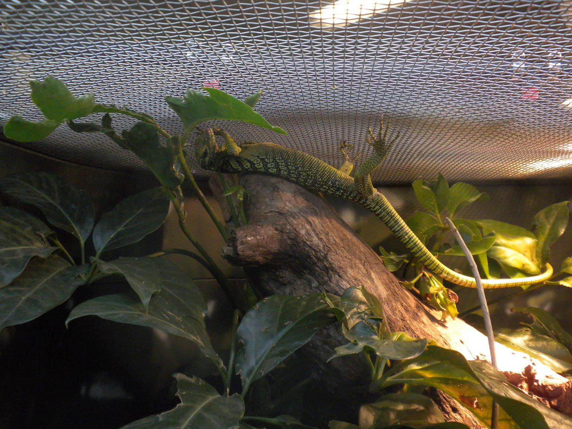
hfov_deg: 50.1
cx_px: 286
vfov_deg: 38.7
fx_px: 611
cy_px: 214
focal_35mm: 37
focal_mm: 6.6
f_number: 3.5
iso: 341
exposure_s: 1/110
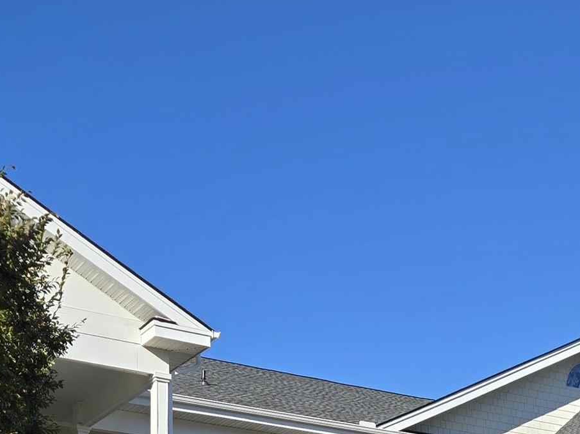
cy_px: 619
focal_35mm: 78
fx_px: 1307
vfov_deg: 17.3
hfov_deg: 25.0
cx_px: 364
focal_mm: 5.4
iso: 25
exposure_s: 1/1554
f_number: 1.8
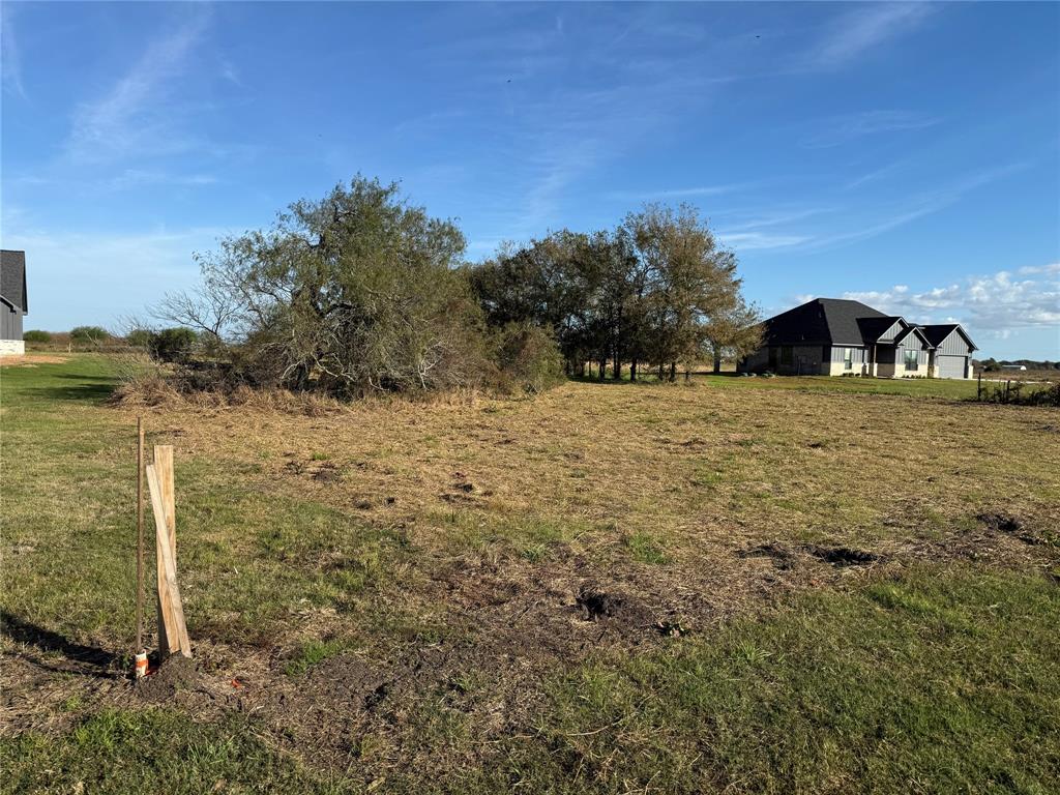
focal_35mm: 24
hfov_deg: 71.6
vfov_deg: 56.8
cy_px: 398
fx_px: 735
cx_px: 530
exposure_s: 1/4673
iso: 80
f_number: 1.78
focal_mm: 6.76
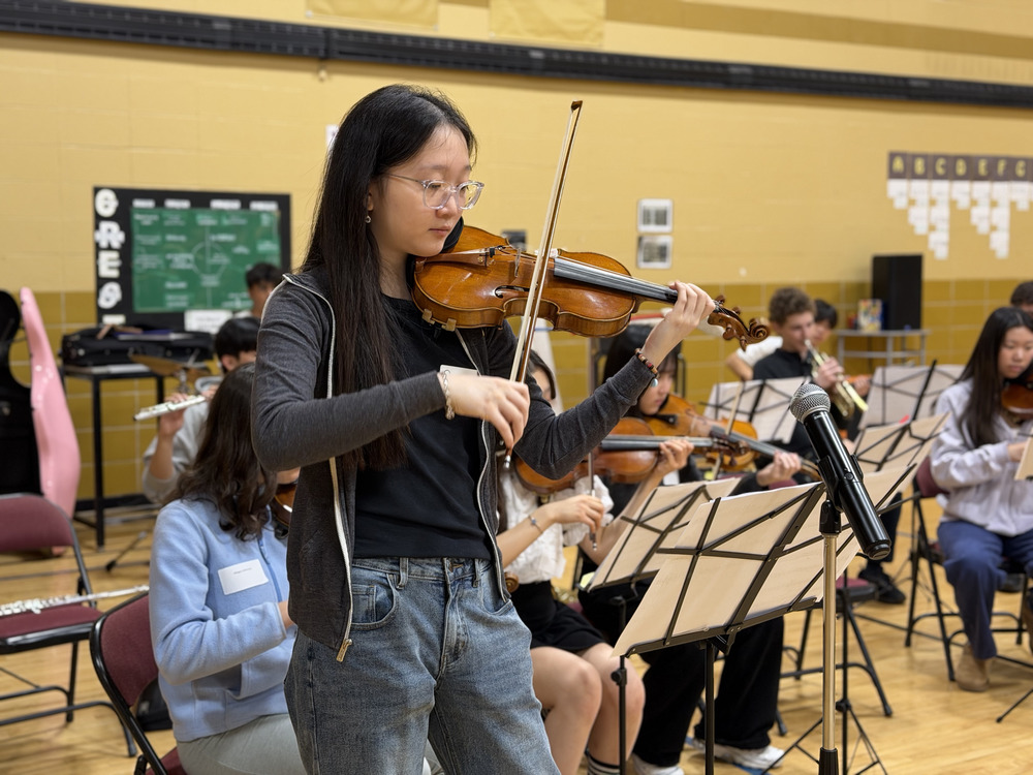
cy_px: 388
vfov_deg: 30.3
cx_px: 516
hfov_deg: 39.7
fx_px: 1432
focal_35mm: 48
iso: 125
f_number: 1.78
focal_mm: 6.76
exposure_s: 1/60
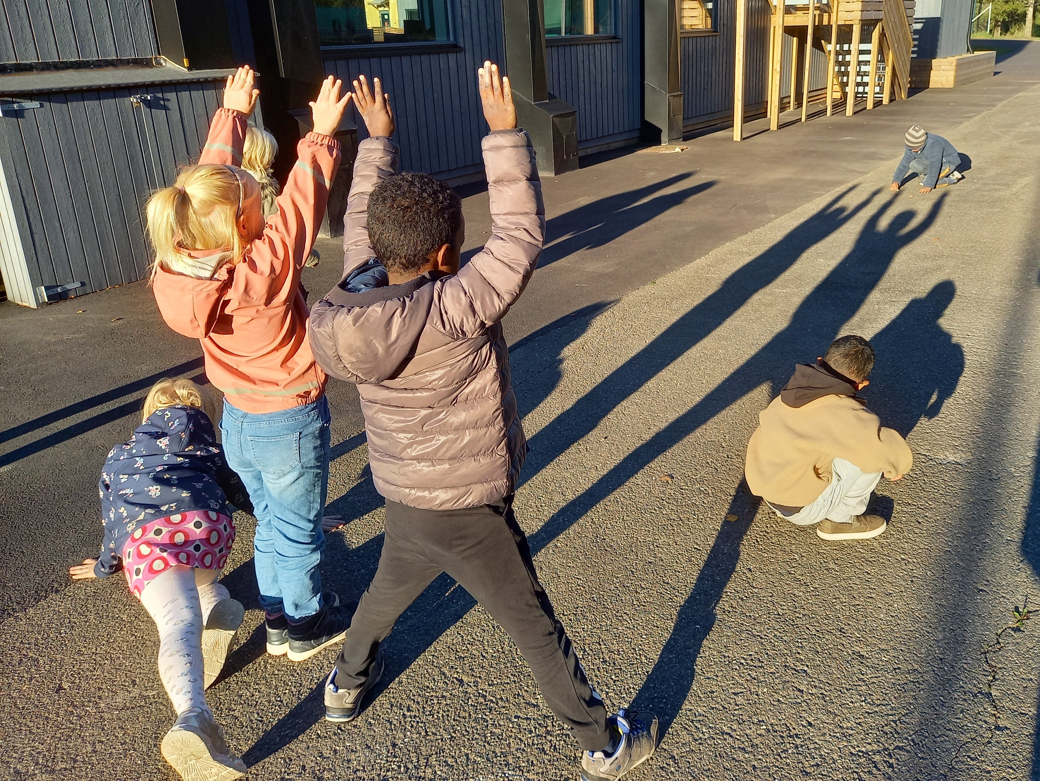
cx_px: 520
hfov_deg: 69.4
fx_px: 751
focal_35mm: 25
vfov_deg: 54.9
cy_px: 390
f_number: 1.8
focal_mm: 4.65
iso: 50
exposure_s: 1/251
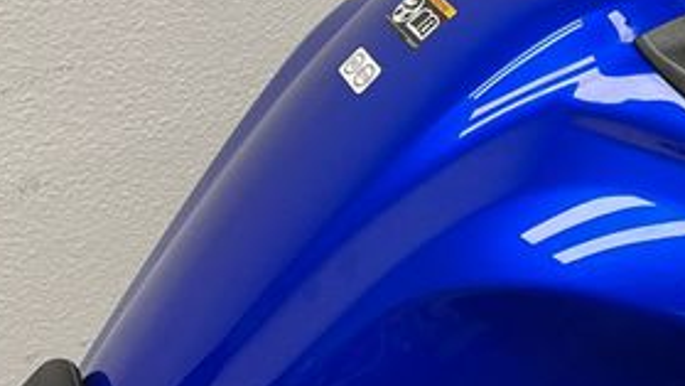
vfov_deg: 17.7
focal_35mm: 65
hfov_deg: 30.7
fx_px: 1181
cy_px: -76
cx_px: 636
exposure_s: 1/50
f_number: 1.6
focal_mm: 5.1
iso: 80
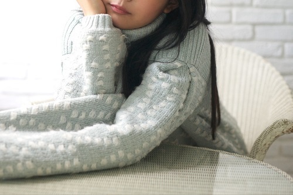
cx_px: 146
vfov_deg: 27.0
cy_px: 98
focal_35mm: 50
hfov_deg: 39.6
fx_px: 407
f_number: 2.5
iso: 320
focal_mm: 50
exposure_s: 1/100
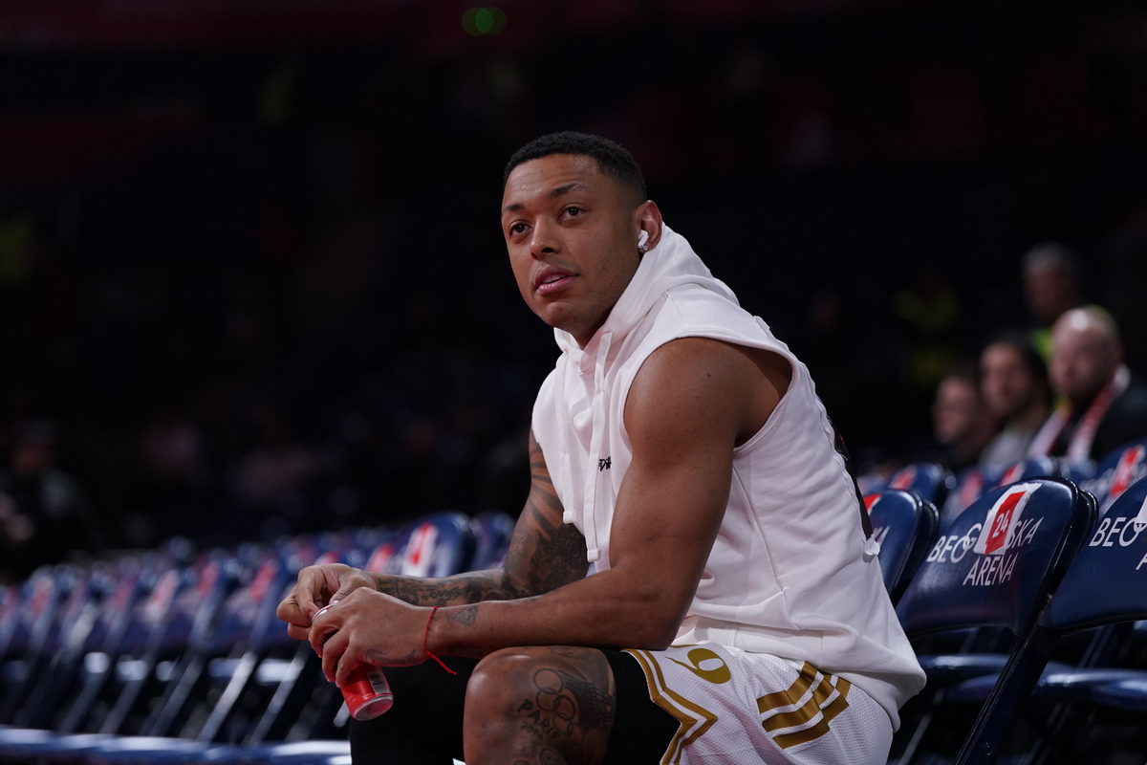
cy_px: 382
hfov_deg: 17.1
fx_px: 3823
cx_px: 574
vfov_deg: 11.4
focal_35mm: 120
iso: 2500
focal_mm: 120
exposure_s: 1/1000
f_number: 2.8
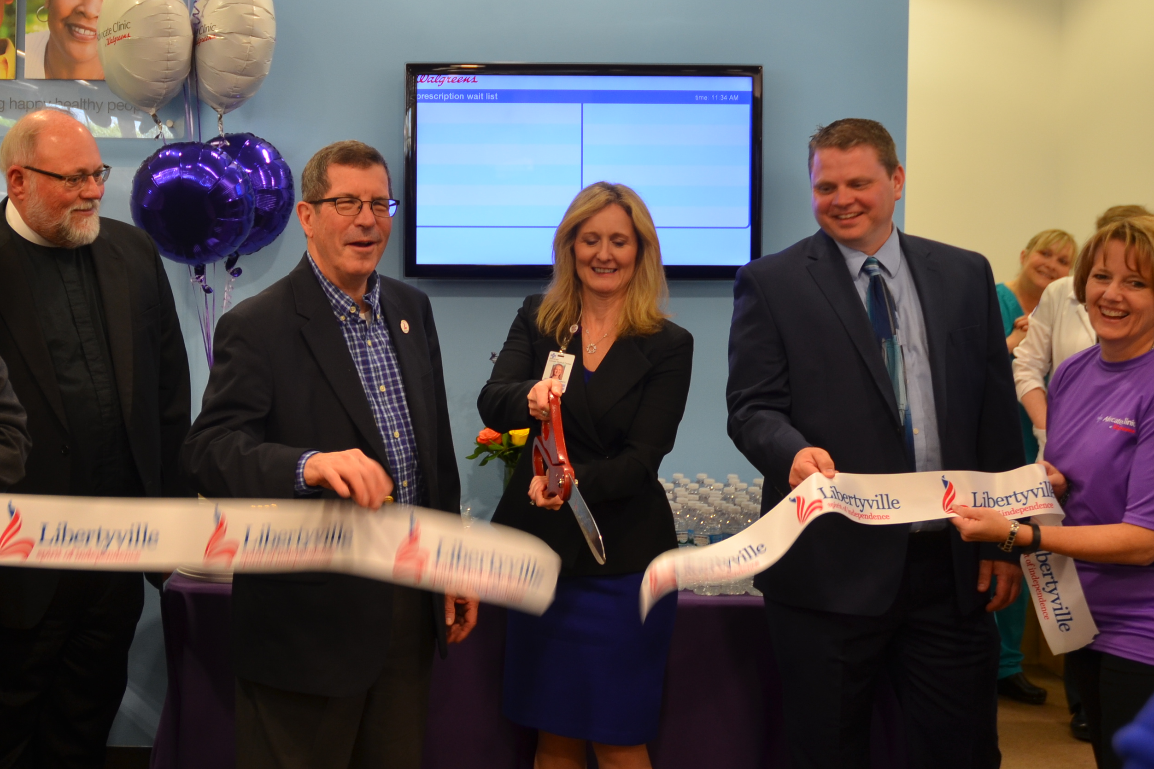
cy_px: 280
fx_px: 1699
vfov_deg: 25.4
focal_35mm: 53
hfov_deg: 36.9
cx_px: 330
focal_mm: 24
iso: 250
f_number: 3.8
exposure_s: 1/30
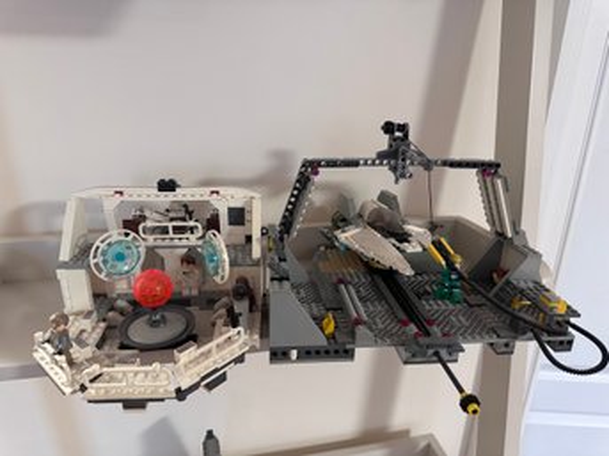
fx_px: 422
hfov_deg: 71.6
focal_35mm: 24
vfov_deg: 56.8
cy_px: 228
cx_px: 304
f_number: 1.78
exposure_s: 1/60
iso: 640
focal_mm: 6.86
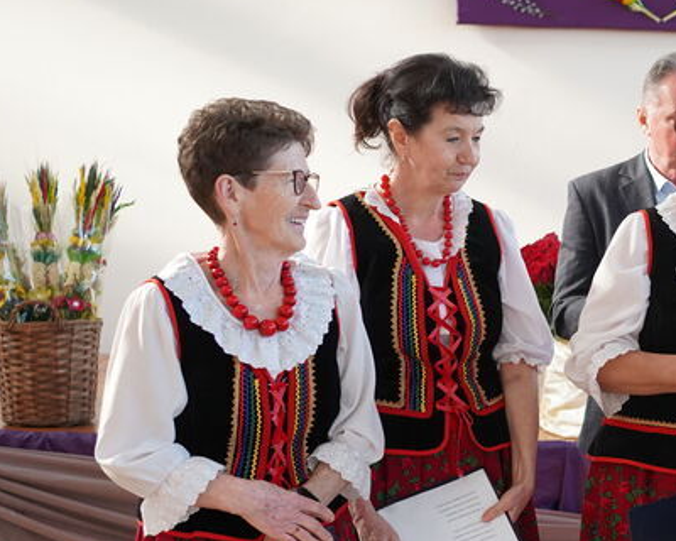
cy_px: 422
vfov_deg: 18.1
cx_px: 848
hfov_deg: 20.9
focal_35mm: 84
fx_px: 1681
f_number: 4
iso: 2500
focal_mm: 35
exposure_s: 1/160
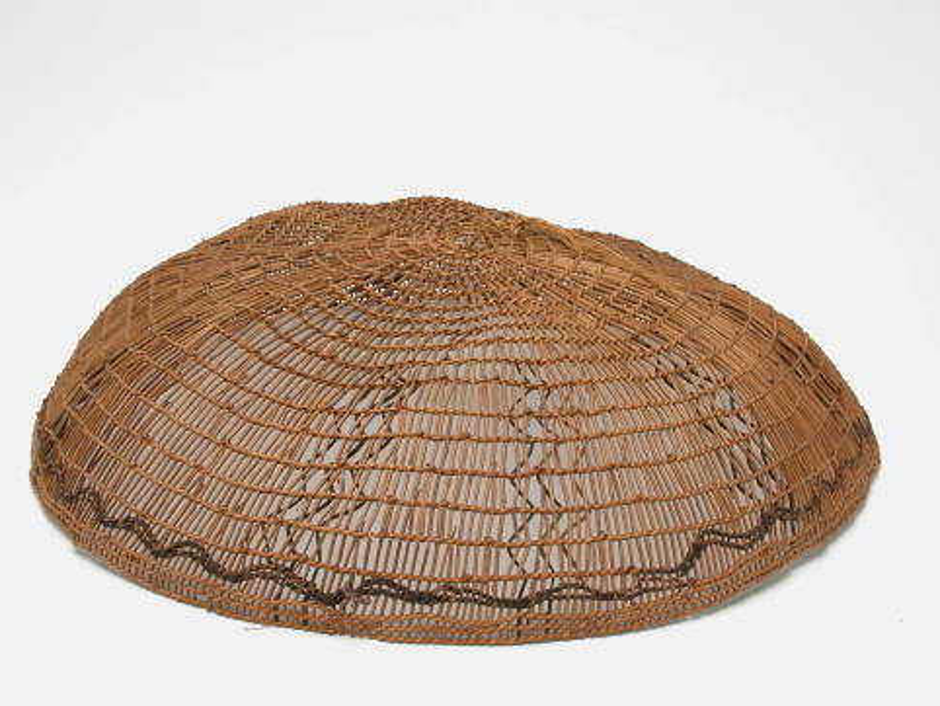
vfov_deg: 26.1
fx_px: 1521
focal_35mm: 56
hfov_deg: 34.3
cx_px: 454
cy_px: 364
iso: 100
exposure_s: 1/4
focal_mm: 13.6
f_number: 7.2
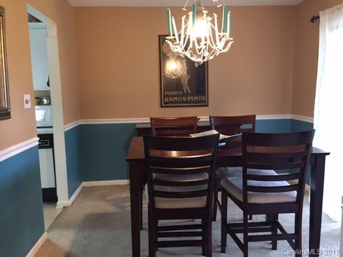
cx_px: 172
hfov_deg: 61.7
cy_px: 128
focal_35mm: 29
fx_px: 287
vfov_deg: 48.2
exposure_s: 1/15
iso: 320
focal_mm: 4.15
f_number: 2.2
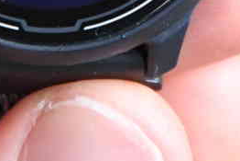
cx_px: 125
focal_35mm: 659
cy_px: -142
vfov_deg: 2.1
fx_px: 4396
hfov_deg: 3.1
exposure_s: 1/80
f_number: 6.3
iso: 4000
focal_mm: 80
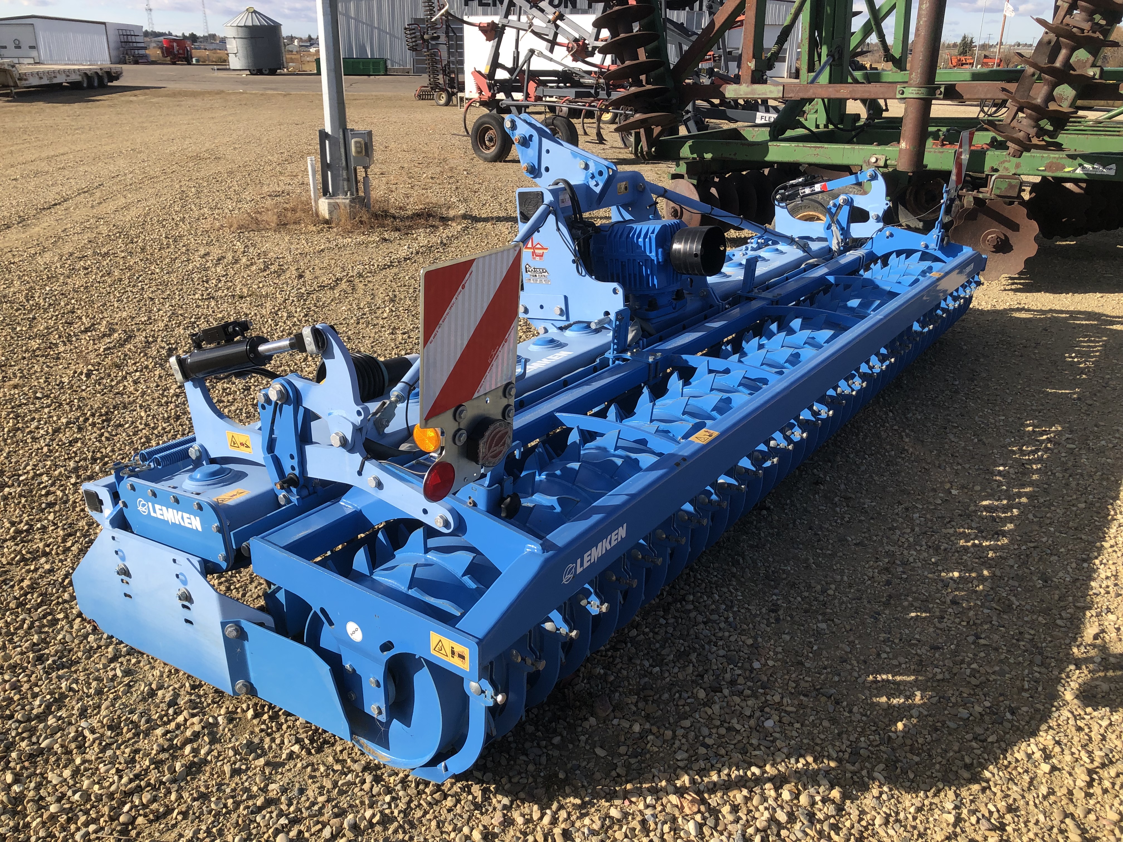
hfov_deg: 63.4
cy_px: 421
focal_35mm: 28
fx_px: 908
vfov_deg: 49.7
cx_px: 562
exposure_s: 1/1621
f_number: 1.8
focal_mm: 3.99
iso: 20
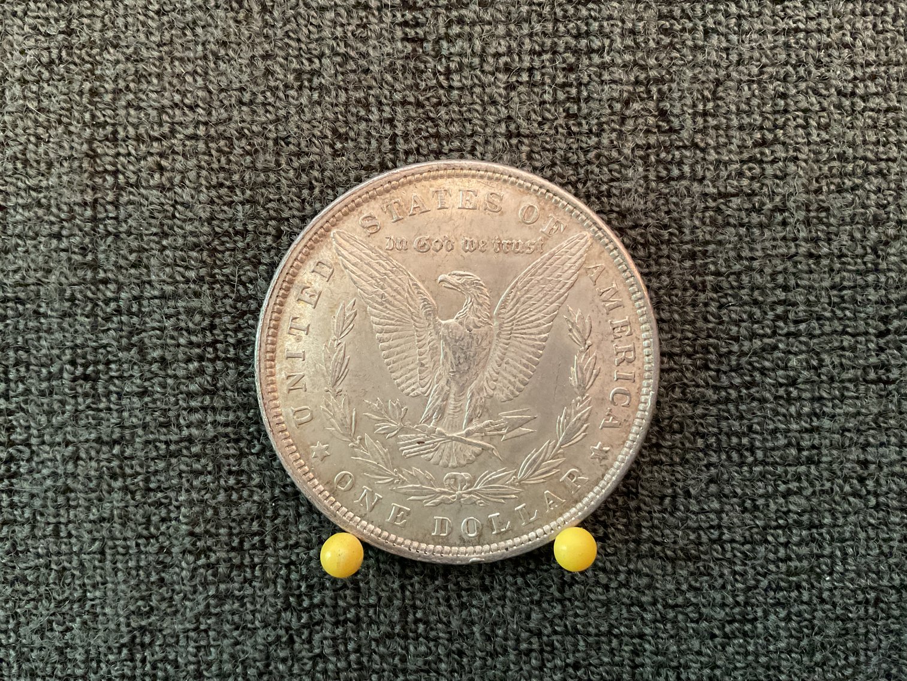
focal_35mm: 29
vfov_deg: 48.2
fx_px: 760
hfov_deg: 61.7
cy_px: 340
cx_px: 454
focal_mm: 3
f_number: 1.8
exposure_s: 1/30
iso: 400
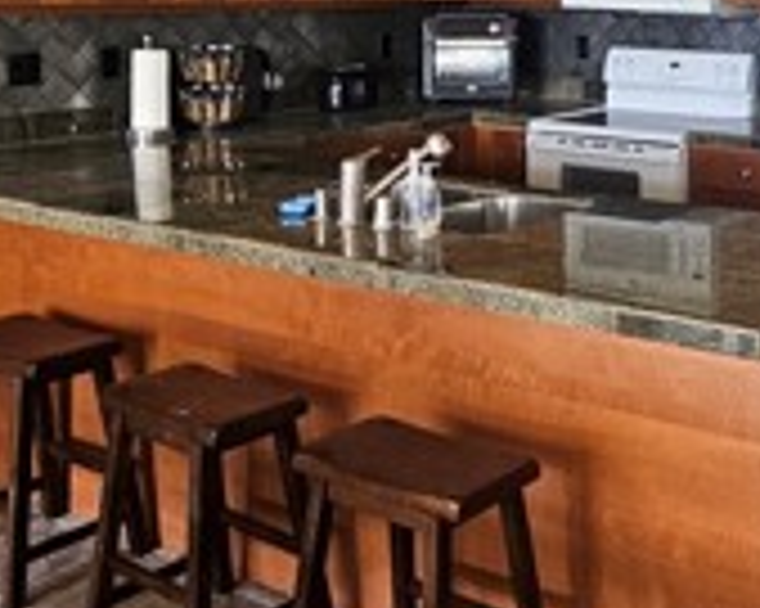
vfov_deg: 29.7
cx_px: 751
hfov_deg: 35.3
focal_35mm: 48
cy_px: 27
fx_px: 1079
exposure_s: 1/77
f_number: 2.2
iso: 160
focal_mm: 2.2
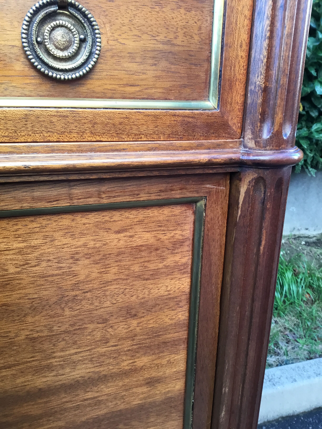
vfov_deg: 58.4
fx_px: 384
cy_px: 214
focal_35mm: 31
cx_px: 161
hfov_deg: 45.4
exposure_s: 1/33
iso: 40
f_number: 2.4
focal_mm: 3.3
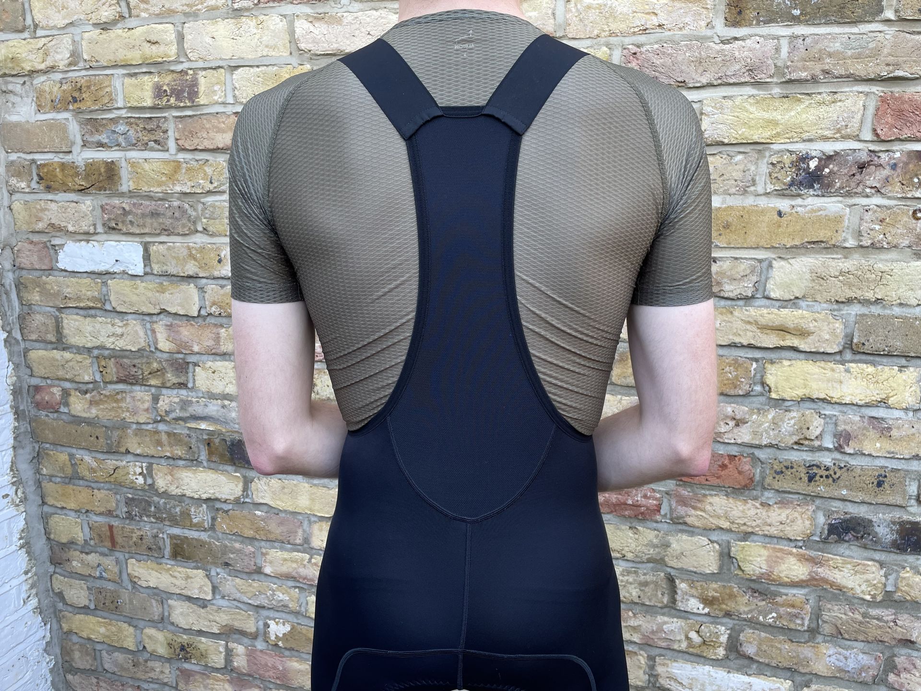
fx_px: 692
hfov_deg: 67.3
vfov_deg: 53.1
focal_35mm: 26
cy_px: 346
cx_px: 460
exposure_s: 1/121
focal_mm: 4.2
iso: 40
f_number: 1.6
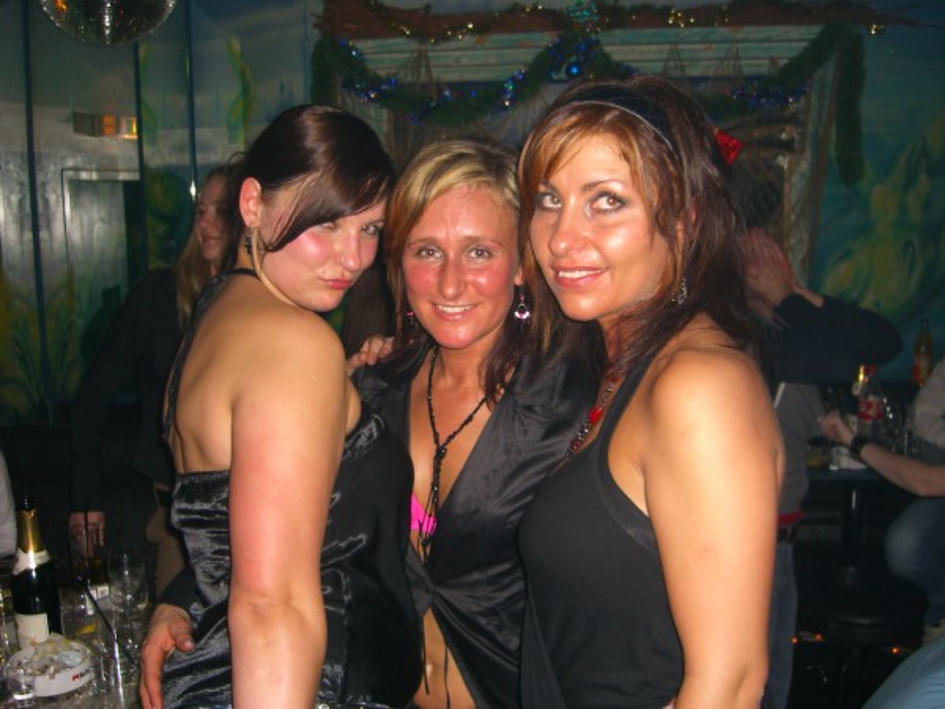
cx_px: 472
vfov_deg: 37.7
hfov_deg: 49.0
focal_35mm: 38
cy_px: 354
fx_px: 1037
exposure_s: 1/60
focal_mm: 7.9
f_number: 2.8
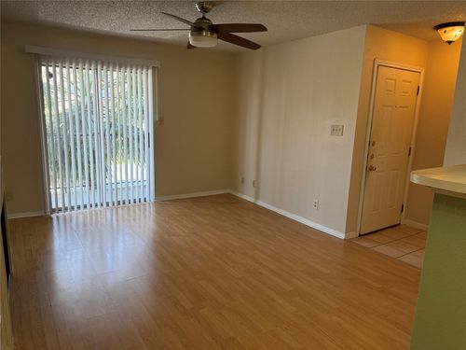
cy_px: 175
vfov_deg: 56.8
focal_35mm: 24
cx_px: 233
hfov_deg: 71.6
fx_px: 323
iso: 200
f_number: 1.78
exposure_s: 1/201
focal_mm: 6.76
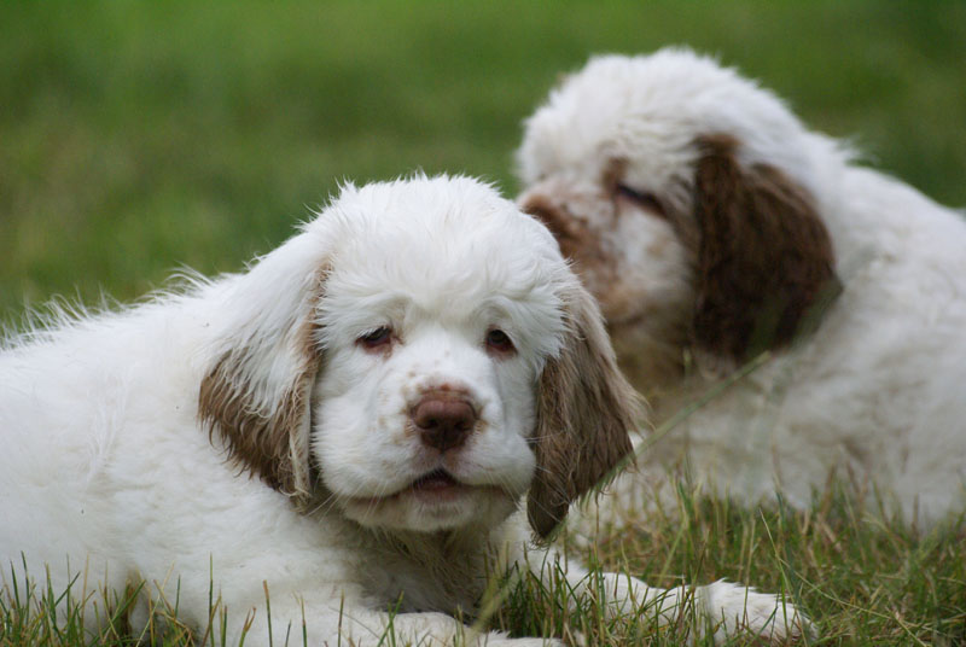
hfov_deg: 6.9
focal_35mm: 300
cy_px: 324
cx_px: 483
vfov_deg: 4.6
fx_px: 8062
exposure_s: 1/500
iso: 640
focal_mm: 200
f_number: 5
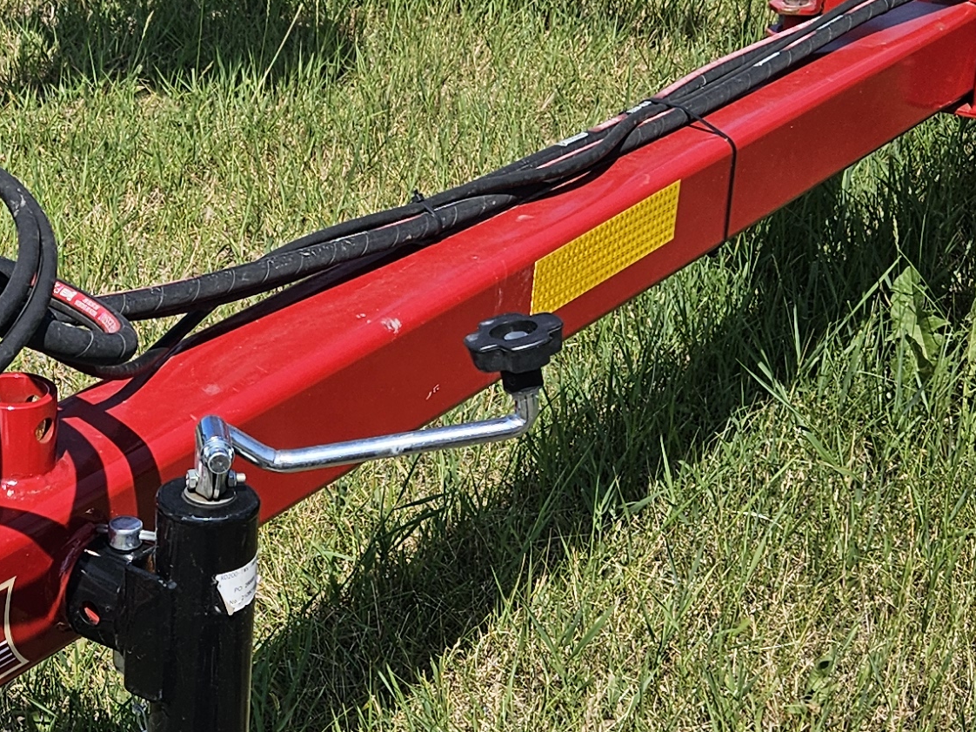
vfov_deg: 18.0
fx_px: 2312
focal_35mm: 82
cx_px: 93
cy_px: 339
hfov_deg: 23.2
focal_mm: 5.4
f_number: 1.8
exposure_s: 1/2430
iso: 25
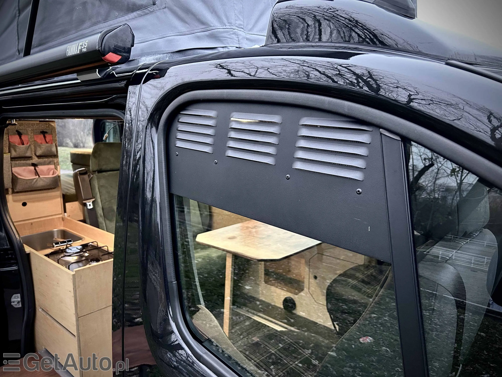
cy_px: 188
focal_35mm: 26
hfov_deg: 67.3
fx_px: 377
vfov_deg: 53.1
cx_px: 251
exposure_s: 1/60
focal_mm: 5.7
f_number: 1.5
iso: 320
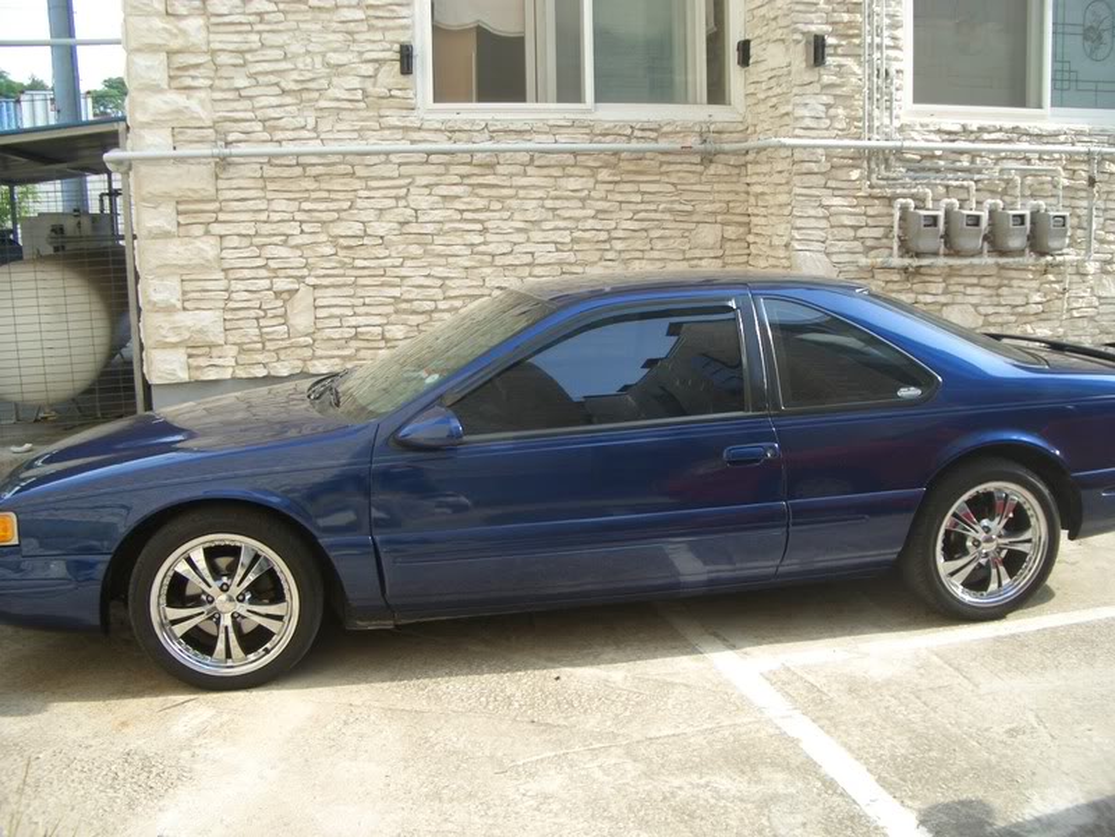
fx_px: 1127
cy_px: 418
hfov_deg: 52.6
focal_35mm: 35
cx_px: 558
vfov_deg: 40.7
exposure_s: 1/250
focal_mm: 5.8
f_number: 2.6
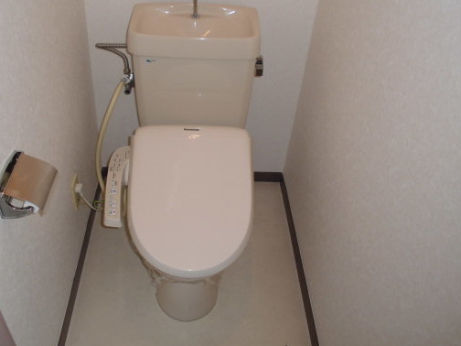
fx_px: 439
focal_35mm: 33
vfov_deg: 42.9
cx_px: 197
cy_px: 162
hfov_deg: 55.1
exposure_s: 1/60
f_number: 3.5
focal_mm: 4.6
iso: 100
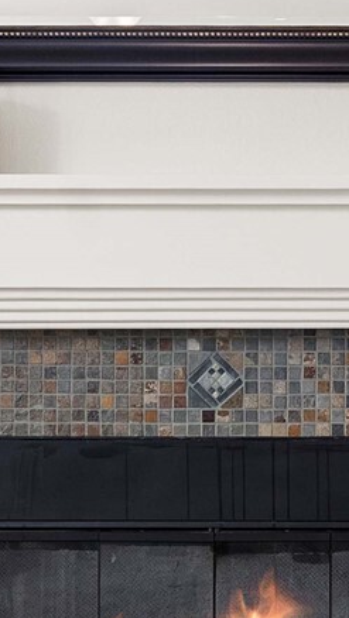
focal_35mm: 77
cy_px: 350
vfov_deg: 27.5
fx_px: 1264
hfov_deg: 15.7
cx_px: 213
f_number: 7.1
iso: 320
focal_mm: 19
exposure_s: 1/60
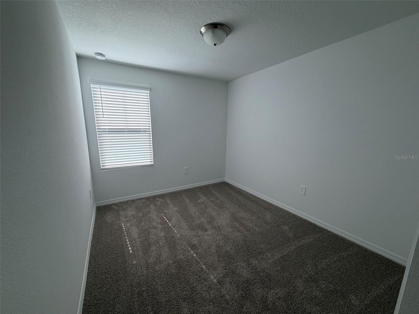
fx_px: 169
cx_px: 210
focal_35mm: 14
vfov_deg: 85.7
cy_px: 157
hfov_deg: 102.1
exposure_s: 1/121
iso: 50
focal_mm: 2.22
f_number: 2.2
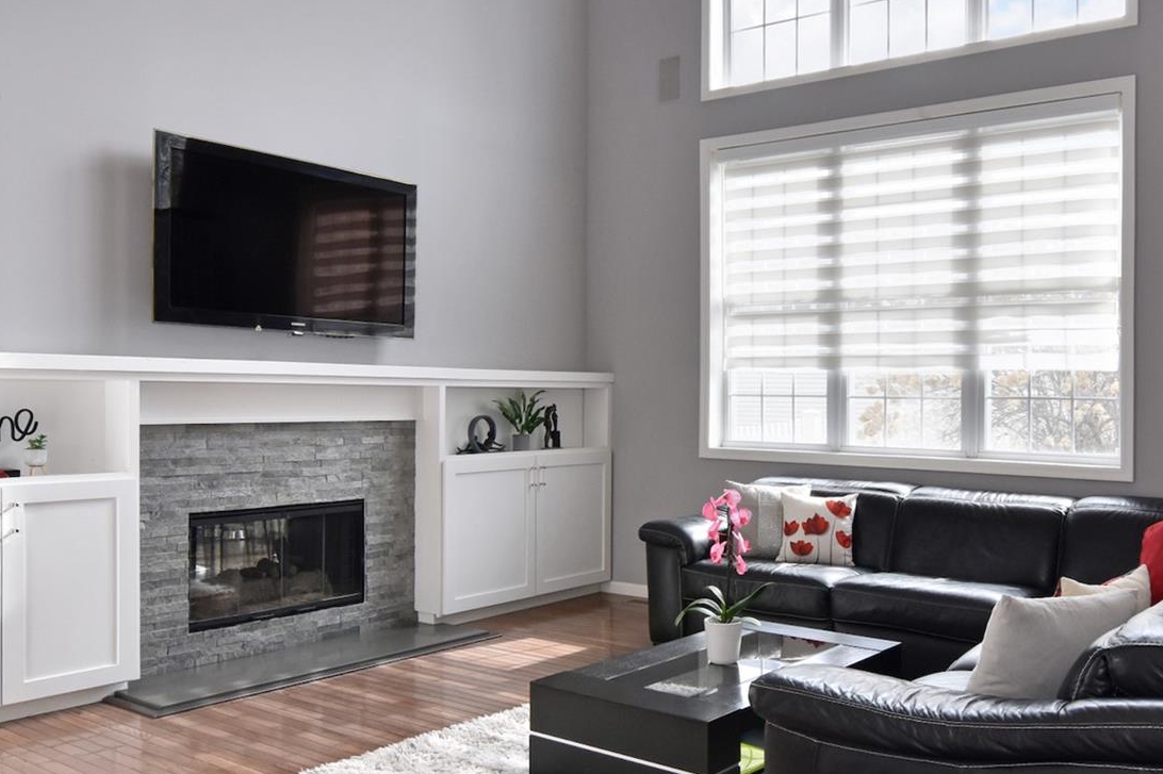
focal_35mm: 31
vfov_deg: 42.4
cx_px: 753
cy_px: 381
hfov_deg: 59.3
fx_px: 999
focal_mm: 11
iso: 640
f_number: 11
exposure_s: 1/50
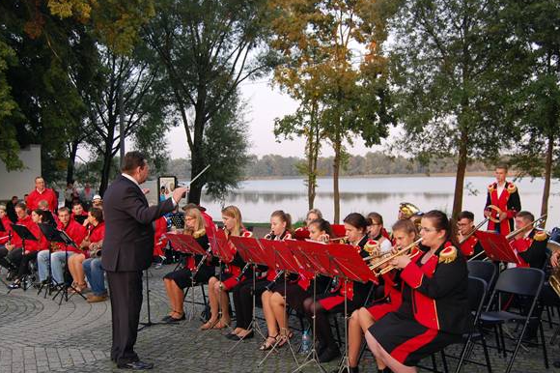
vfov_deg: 32.1
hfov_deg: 46.8
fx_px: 647
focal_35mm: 42
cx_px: 266
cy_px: 197
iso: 400
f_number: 5
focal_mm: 23
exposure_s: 1/100
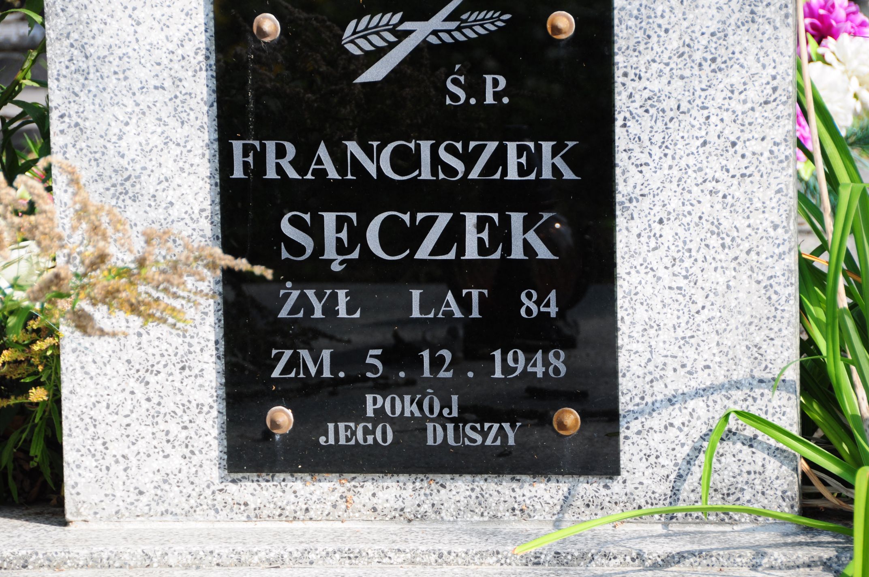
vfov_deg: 6.8
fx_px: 4882
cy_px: 288
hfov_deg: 10.2
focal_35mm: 202
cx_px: 434
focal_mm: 135
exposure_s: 1/320
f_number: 7.1
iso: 250
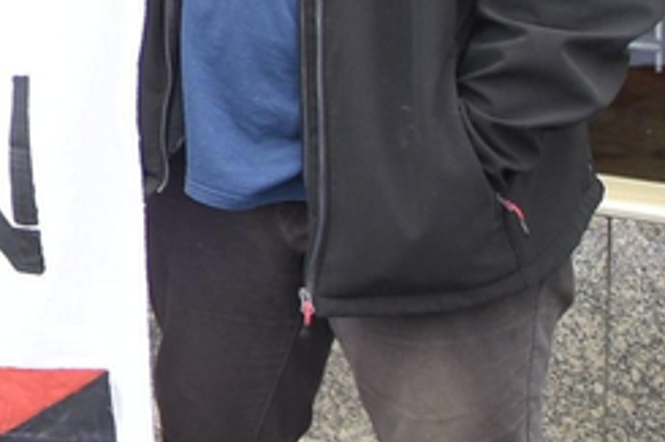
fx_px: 1809
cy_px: -241
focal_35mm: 98
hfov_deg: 12.2
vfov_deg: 13.1
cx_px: -1213
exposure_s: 1/160
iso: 125
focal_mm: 10
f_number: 3.5
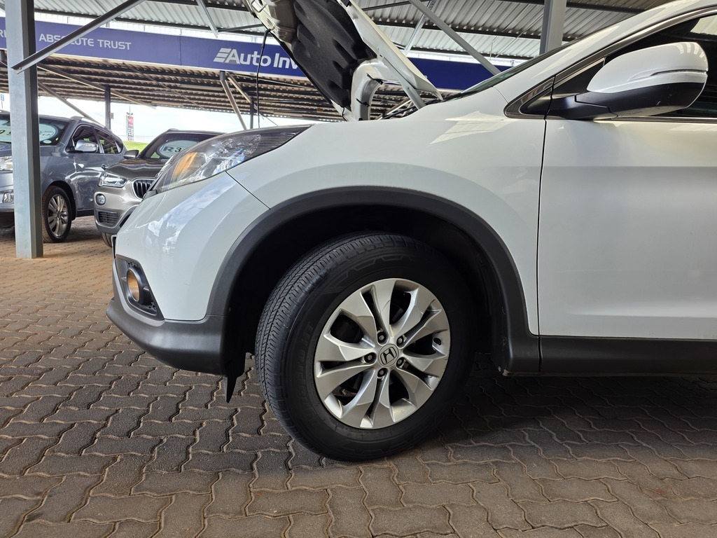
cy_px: 269
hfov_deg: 73.9
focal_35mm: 23
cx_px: 358
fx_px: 476
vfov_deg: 58.9
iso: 64
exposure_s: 1/180
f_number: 1.7
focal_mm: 6.25
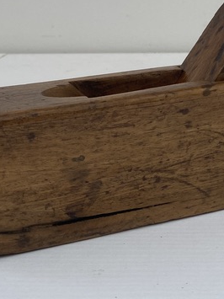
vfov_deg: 24.8
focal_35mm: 75
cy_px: 3
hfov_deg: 18.9
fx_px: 647
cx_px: 237
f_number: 1.8
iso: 32
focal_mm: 4.25
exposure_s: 1/149
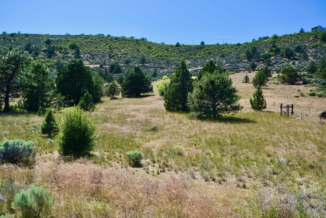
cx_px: 163
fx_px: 272
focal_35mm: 30
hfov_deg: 61.9
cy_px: 109
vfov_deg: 43.6
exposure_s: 1/250
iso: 125
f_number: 8
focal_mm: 20
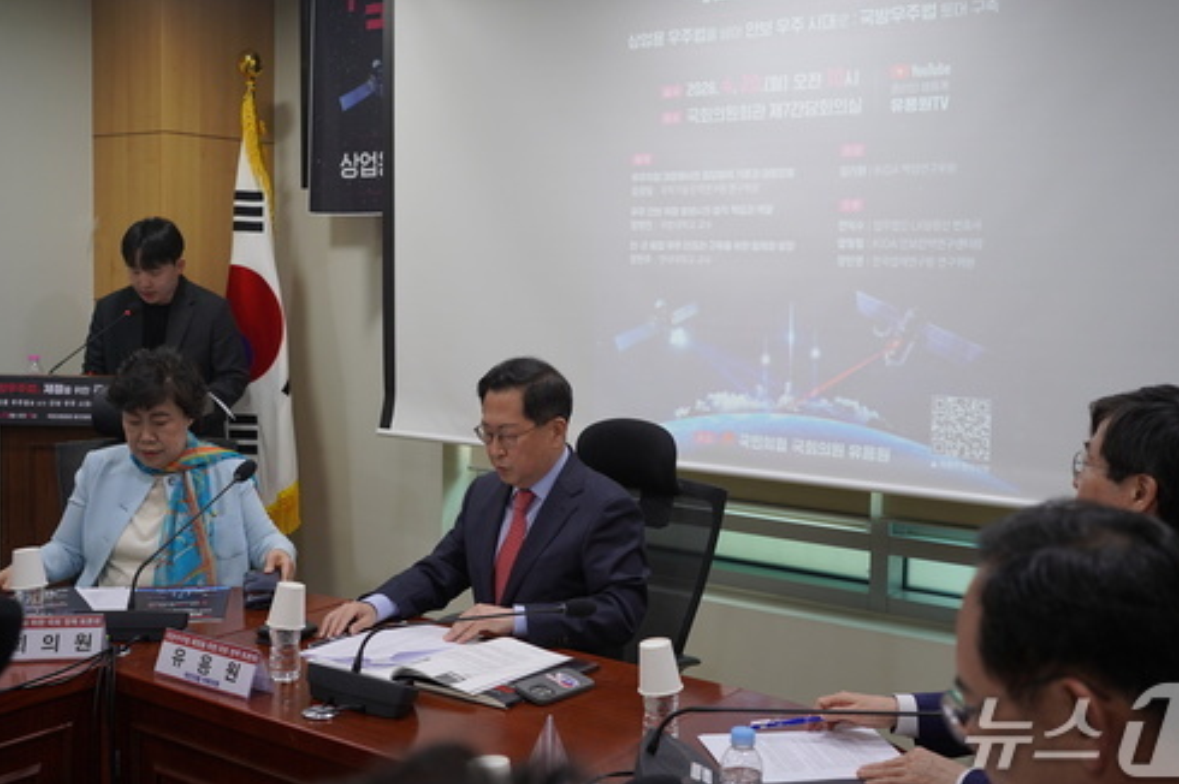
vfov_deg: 33.3
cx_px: 577
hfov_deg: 48.5
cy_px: 350
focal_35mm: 40
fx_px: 1309
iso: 500
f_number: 4
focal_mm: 35
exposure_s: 1/160
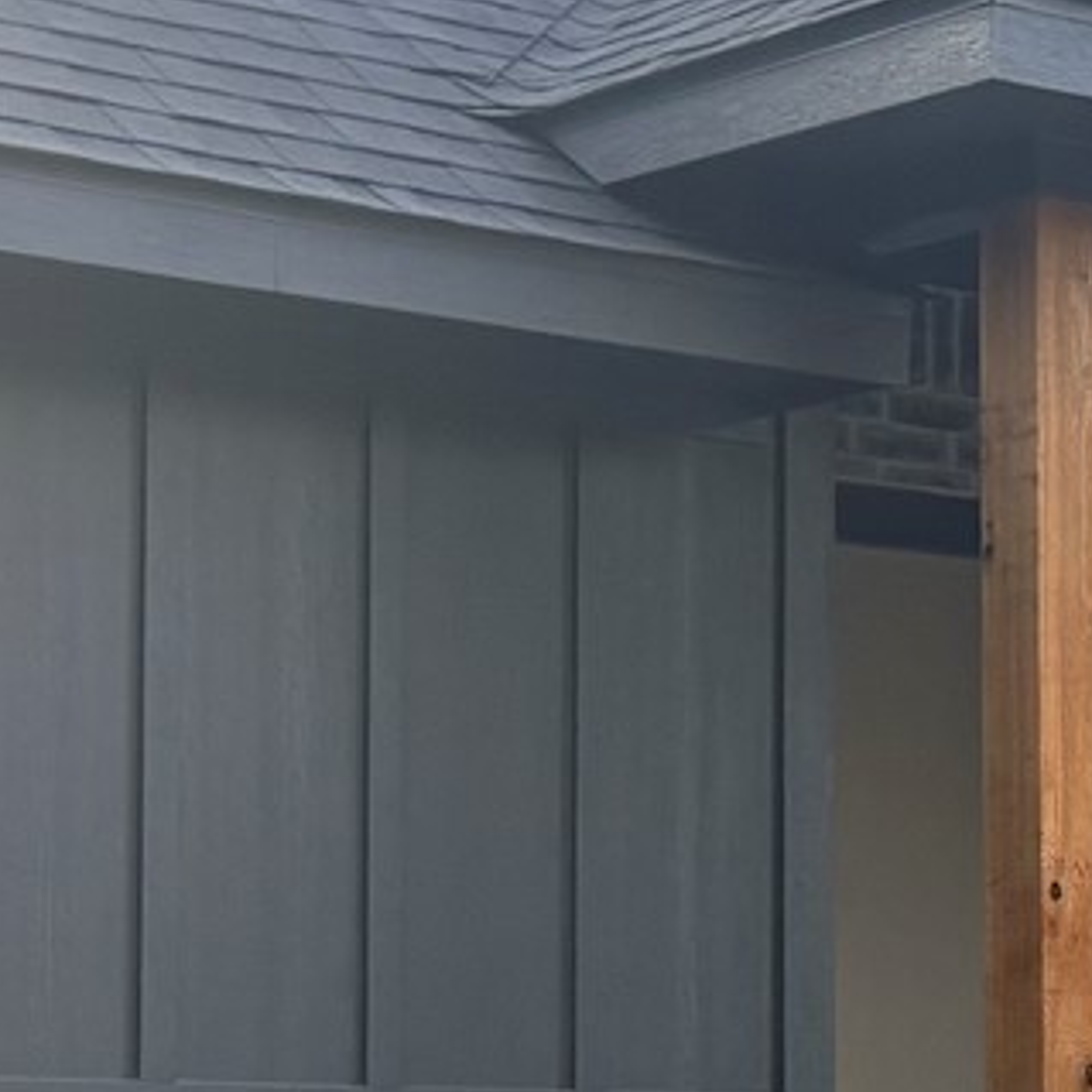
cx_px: 1232
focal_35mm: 136
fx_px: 4854
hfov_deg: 12.6
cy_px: 941
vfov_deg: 12.8
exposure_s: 1/551
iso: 100
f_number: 1.78
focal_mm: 6.76
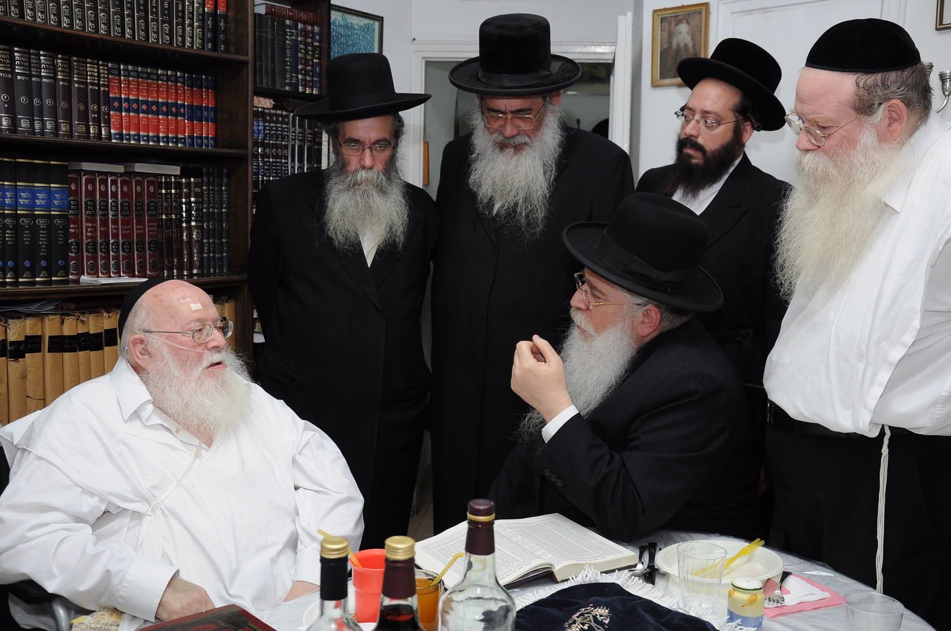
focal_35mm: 36
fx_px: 950
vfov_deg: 36.8
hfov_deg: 53.2
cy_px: 316
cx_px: 476
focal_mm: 24
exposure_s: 1/60
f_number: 4.5
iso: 400
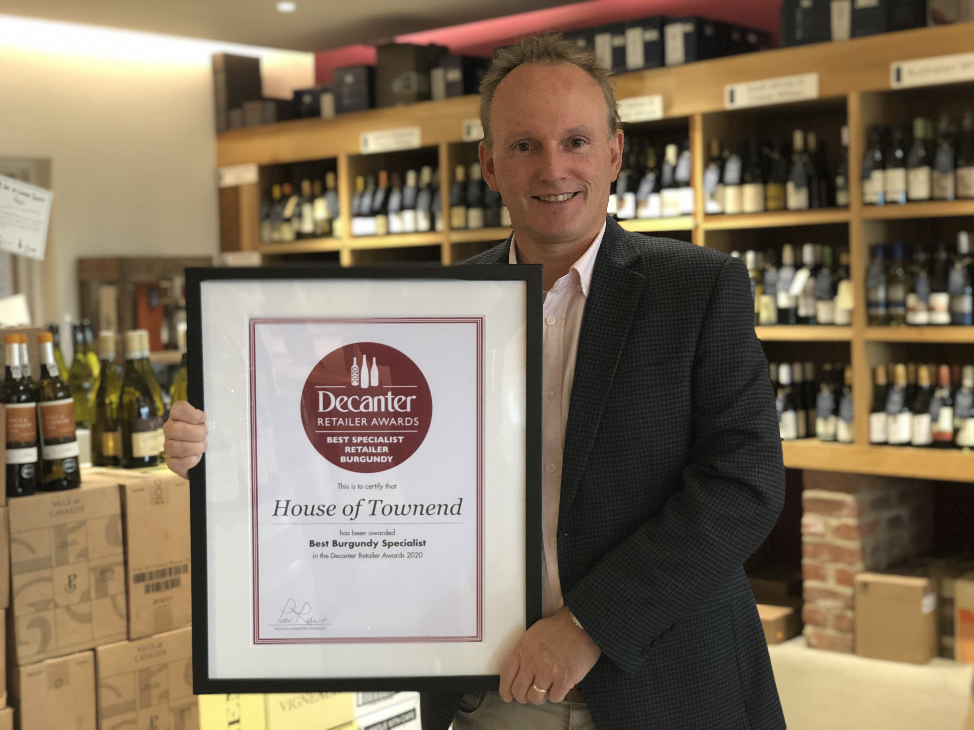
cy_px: 365
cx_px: 487
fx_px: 1463
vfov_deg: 28.0
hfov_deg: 36.8
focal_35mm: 52
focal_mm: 6
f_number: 2.4
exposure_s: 1/20
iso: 160
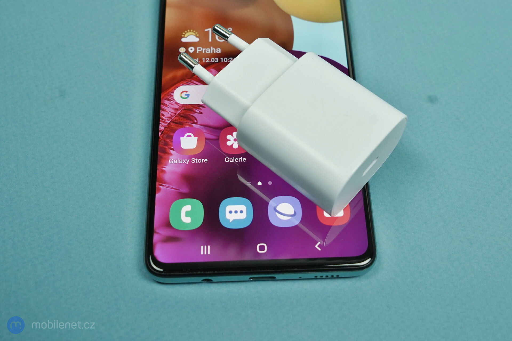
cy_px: 170
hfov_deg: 54.4
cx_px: 256
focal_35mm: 35
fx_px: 498
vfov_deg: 37.9
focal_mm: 35
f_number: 7.1
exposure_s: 1/200
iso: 1600
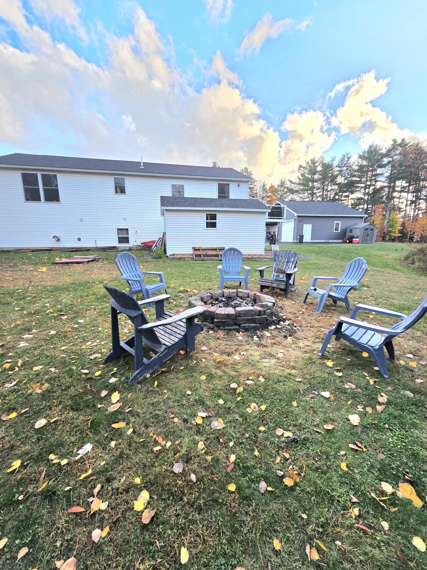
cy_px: 285
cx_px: 214
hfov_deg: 89.9
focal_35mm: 13
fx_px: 214
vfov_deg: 106.2
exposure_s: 1/345
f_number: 2.2
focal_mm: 2.2
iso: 50
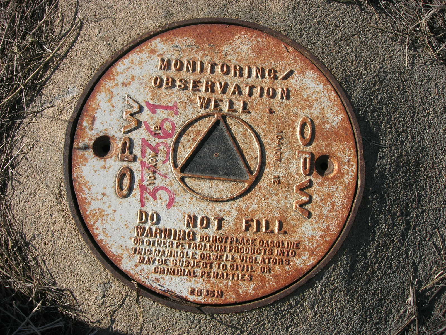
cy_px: 168
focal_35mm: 38
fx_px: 490
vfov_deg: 37.7
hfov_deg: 49.0
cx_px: 223
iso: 64
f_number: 4.8
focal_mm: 7.8
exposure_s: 1/588
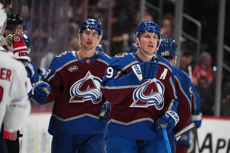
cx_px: 115
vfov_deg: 2.8
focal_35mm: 500
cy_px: 76
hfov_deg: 4.1
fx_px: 3195
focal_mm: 500
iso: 6400
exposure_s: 1/1250
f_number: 6.7
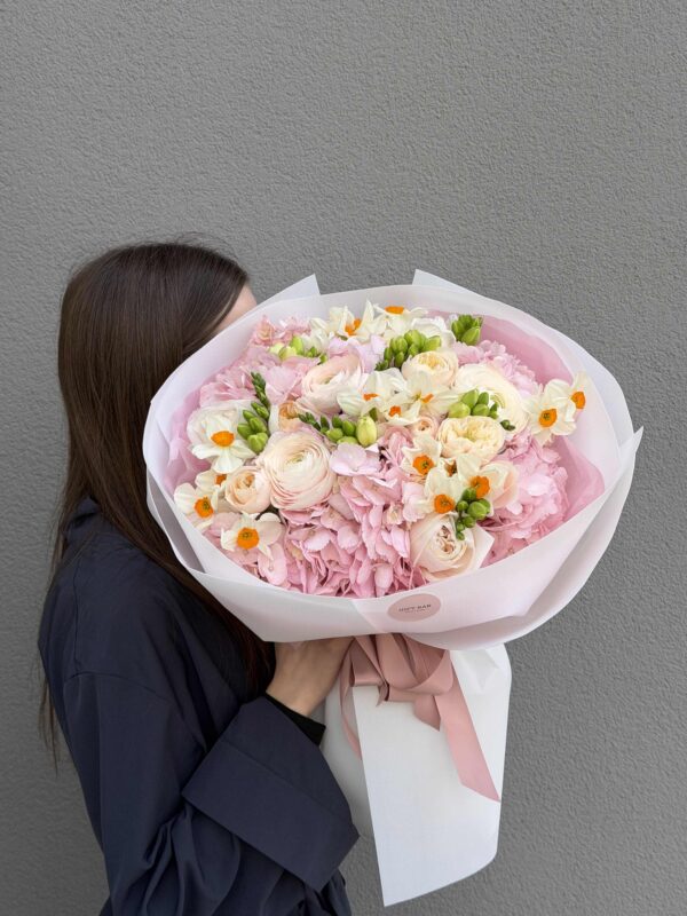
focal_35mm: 48
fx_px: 1270
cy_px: 458
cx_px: 344
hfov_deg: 30.3
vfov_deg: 39.7
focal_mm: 6.8
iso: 64
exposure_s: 1/1429
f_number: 1.8
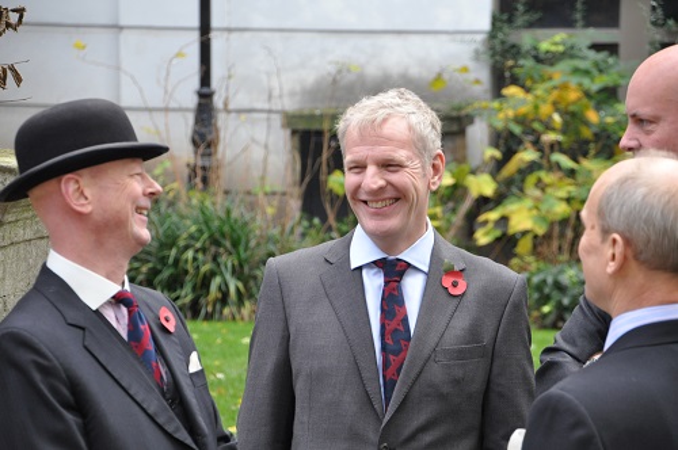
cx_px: 339
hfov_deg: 11.0
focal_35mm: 188
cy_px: 225
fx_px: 3527
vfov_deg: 7.3
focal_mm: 125
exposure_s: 1/125
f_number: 6
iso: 800
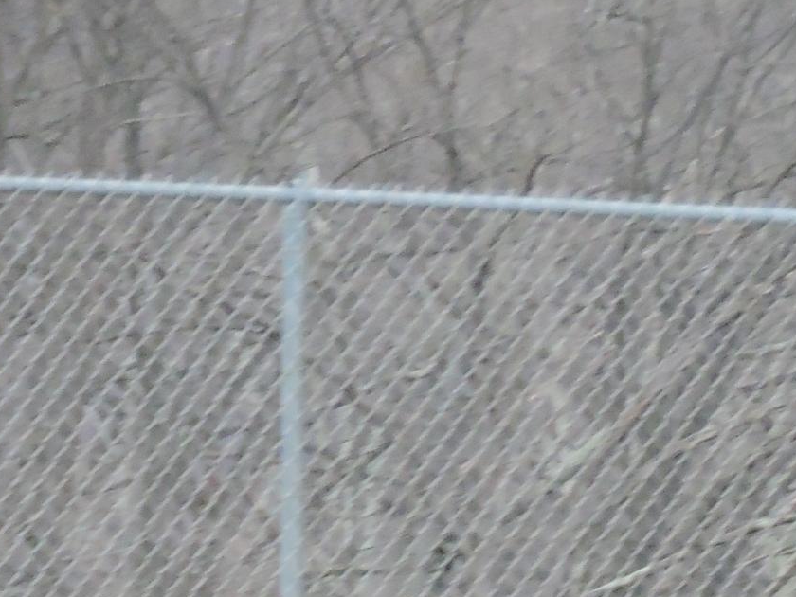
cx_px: 1207
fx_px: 29204
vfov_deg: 1.2
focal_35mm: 1270
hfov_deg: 1.6
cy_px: 927
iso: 800
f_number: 4.8
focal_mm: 71.3
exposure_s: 1/200
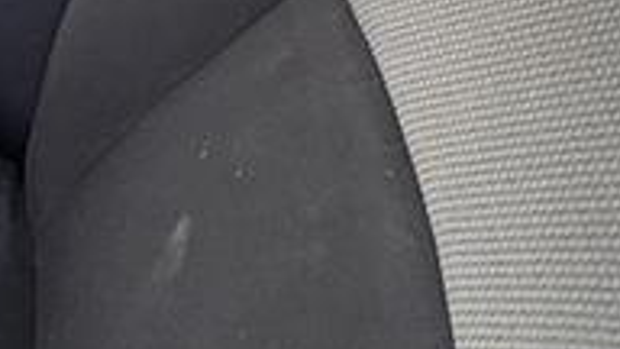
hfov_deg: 24.0
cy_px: -436
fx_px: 1167
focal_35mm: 71
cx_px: -287
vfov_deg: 13.4
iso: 160
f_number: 2.2
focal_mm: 2.22
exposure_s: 1/99
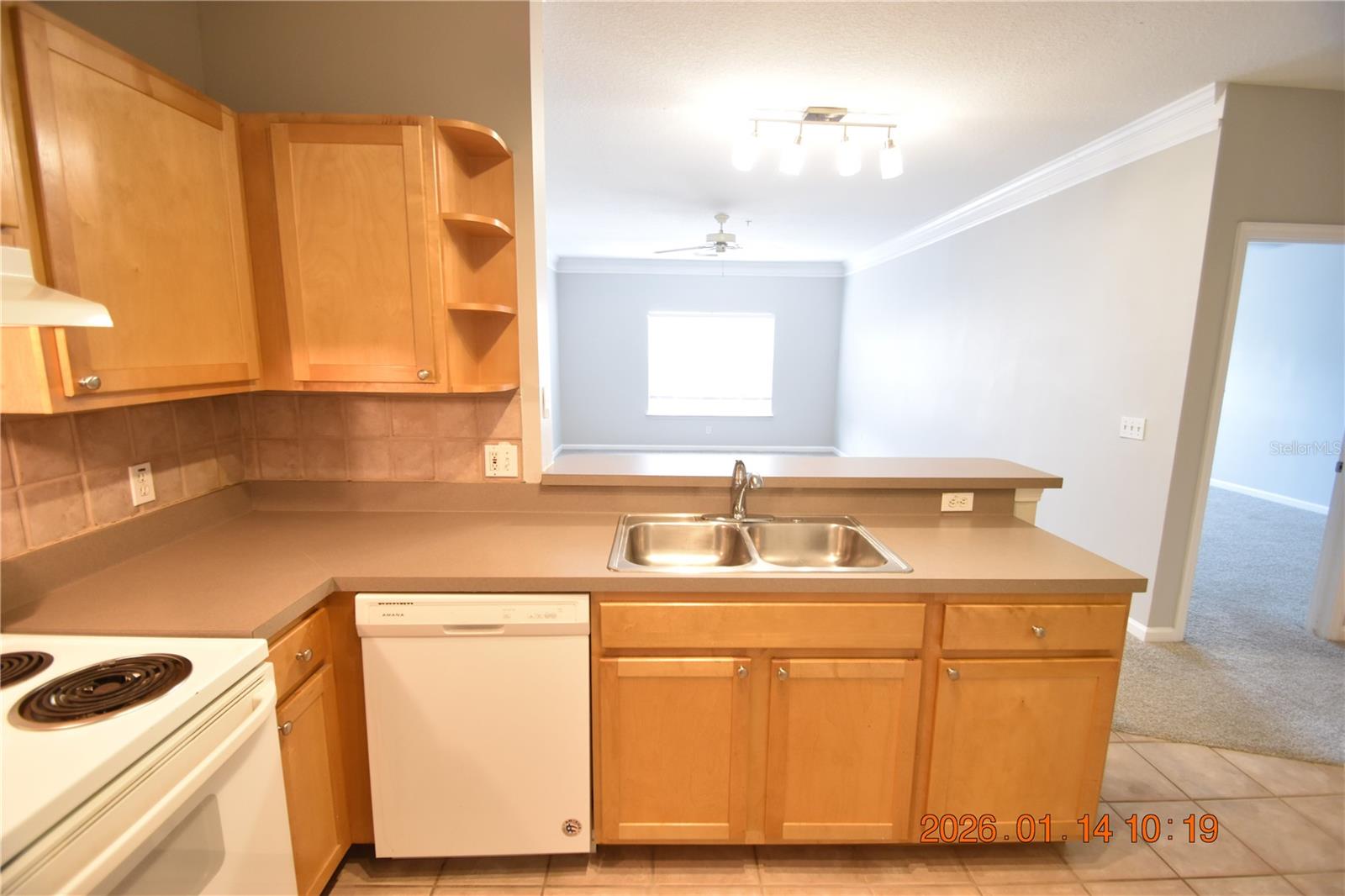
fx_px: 560
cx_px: 672
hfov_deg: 100.4
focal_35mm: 15
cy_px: 448
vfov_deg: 77.3
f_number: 3.5
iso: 800
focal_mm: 10
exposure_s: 1/20
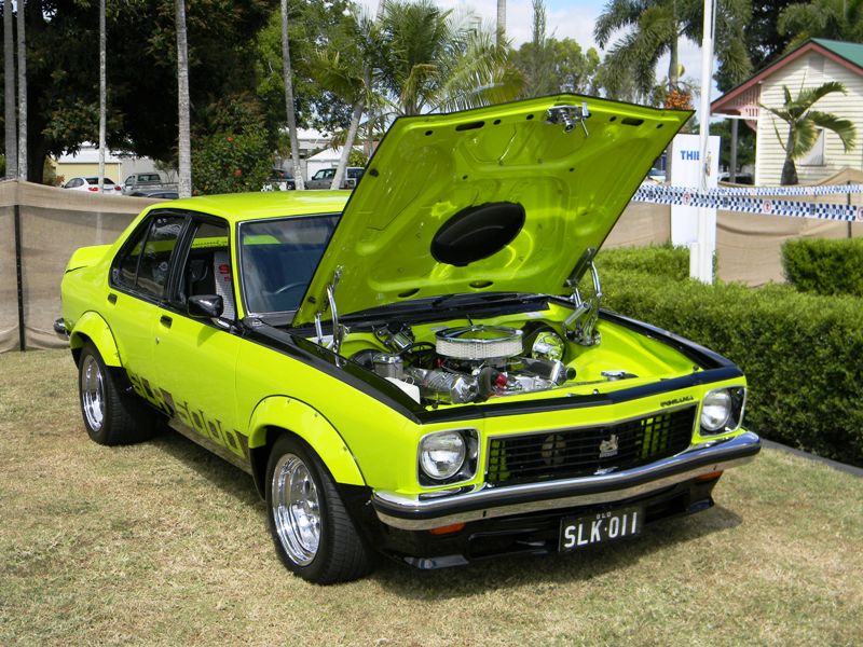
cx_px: 432
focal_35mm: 47
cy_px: 324
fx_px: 1172
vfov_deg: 30.9
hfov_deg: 40.4
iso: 80
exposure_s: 1/686
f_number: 3.9
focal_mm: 8.6
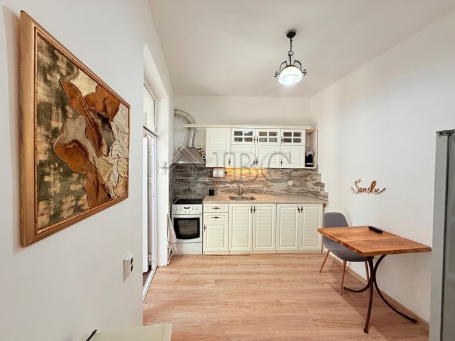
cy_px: 170
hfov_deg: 102.1
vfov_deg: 85.6
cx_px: 228
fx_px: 184
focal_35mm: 14
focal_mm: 2.22
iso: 200
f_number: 2.2
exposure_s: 1/99
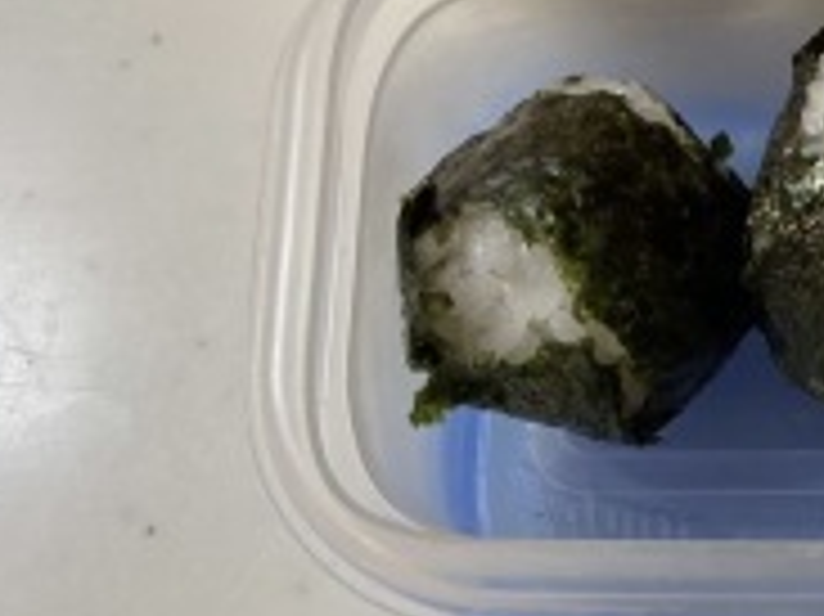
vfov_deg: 14.9
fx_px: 2355
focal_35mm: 99
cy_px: 171
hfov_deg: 18.8
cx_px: 991
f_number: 1.8
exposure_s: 1/50
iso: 80
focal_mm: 3.99
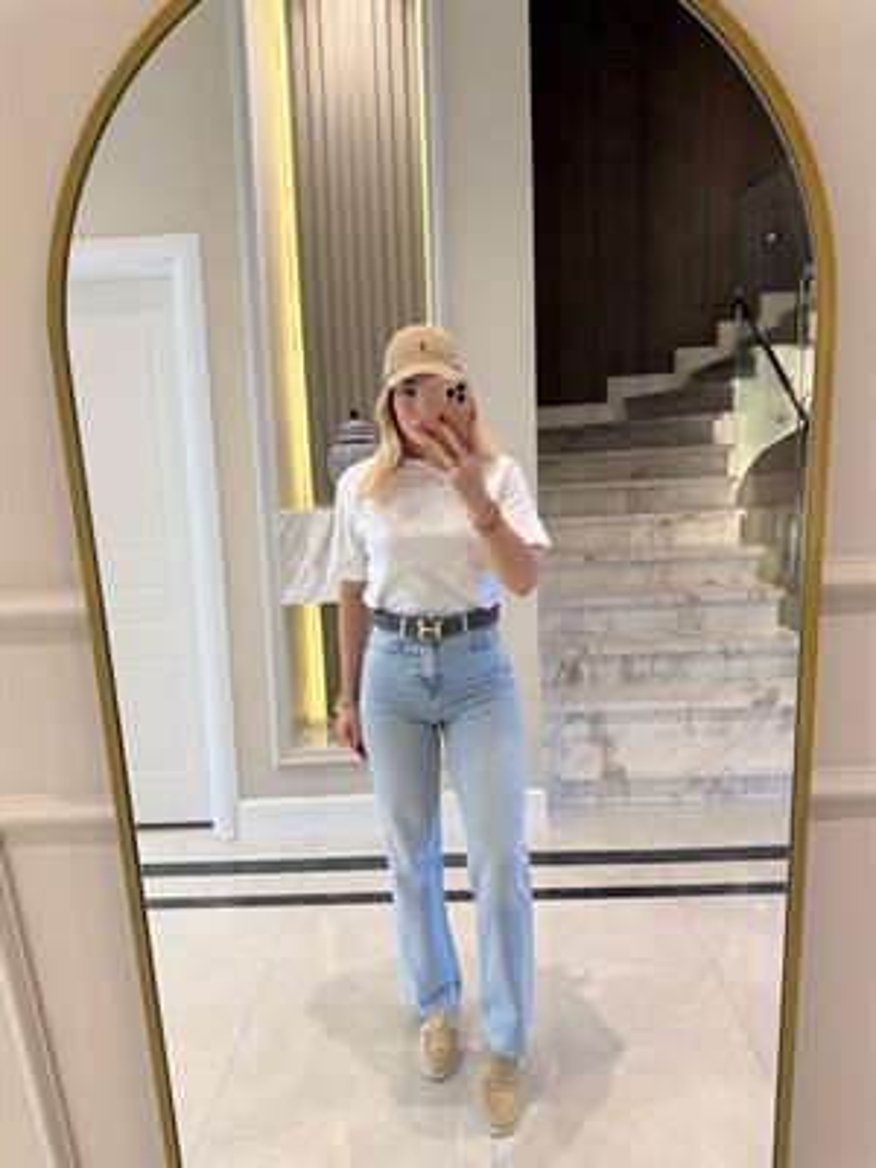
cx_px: 438
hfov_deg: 56.8
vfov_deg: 71.6
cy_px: 584
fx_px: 810
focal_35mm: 24
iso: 200
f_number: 1.78
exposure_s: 1/113
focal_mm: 6.76
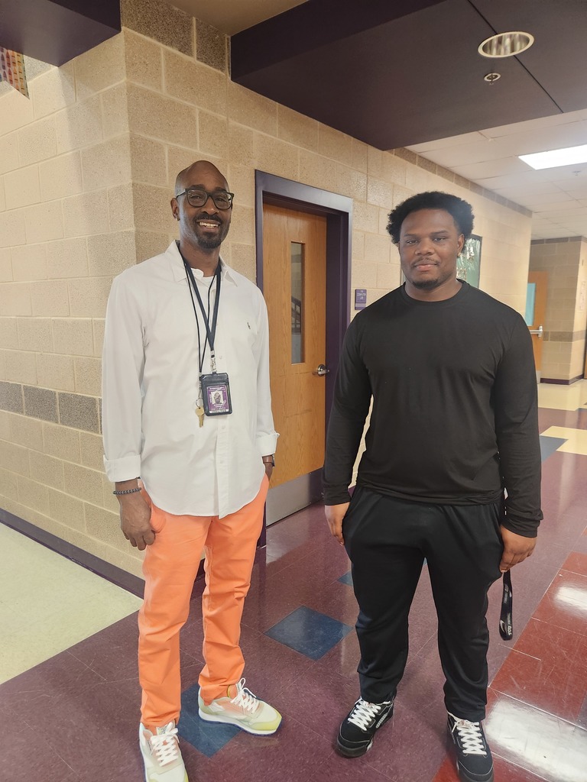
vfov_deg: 73.9
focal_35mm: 23
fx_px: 520
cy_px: 391
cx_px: 294
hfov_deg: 58.9
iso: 800
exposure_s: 1/60
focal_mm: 5.4
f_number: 1.8
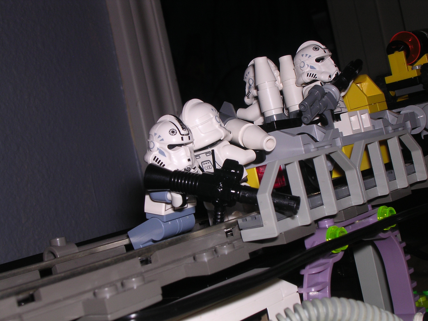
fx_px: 742
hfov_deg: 32.2
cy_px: 160
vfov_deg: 24.4
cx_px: 214
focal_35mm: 60
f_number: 6.8
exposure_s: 1/60.1
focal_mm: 9.1
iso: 100
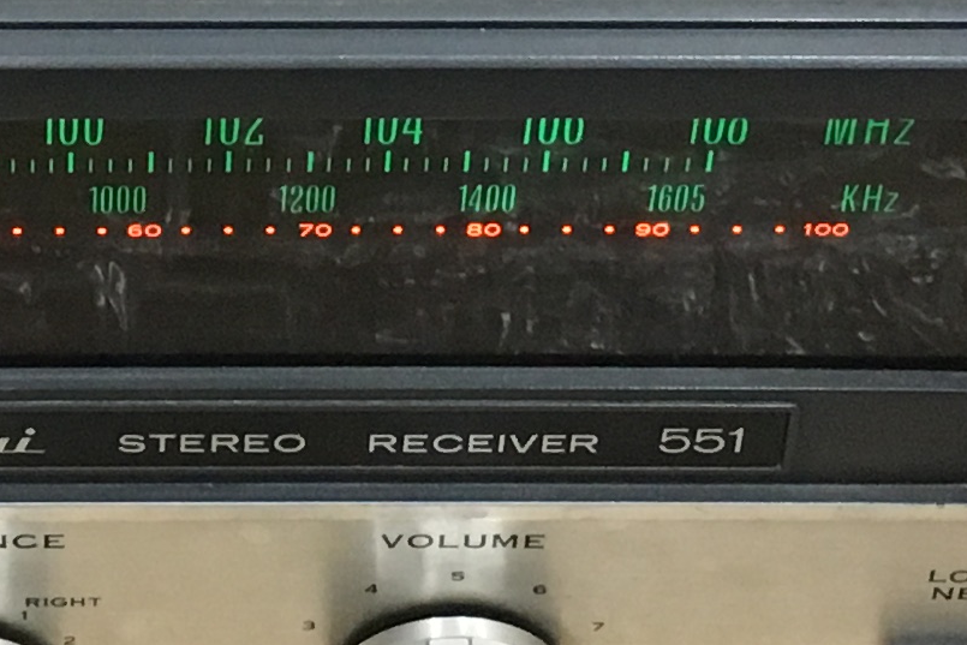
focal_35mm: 151
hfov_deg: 13.5
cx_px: 70
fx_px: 4056
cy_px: -534
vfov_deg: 8.7
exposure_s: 1/33
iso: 160
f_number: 2.2
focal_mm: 4.15
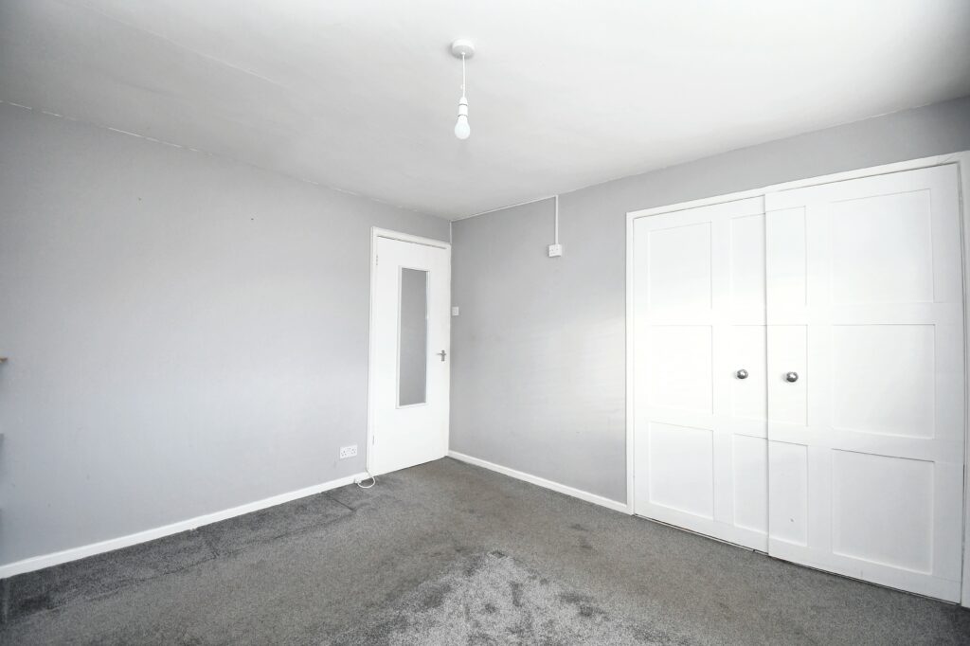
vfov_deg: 77.3
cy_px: 323
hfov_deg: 100.4
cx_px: 485
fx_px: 404
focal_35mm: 15
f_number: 4.5
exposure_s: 1/15
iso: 560
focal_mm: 10
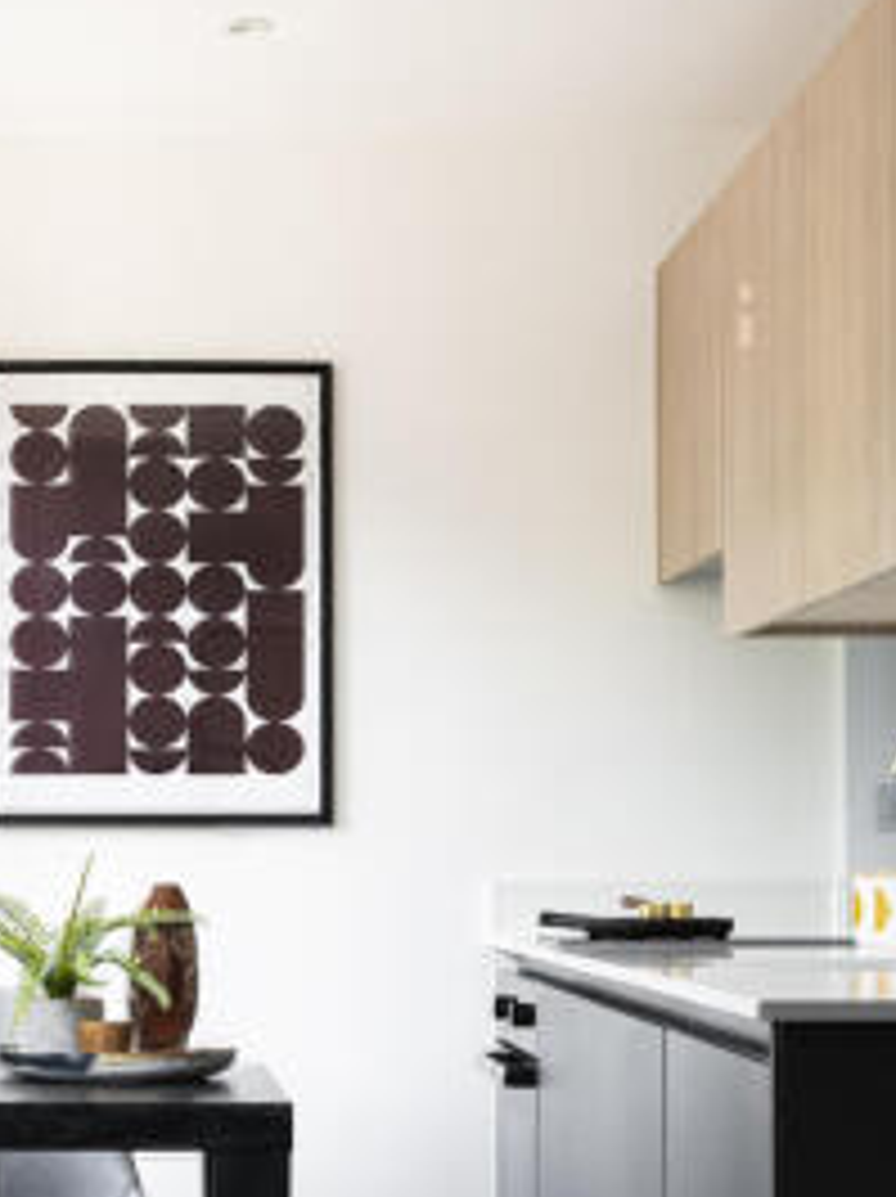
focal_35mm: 79
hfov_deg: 18.6
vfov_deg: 24.5
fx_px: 2731
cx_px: 272
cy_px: 884
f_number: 13
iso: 400
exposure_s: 1/4
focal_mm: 50
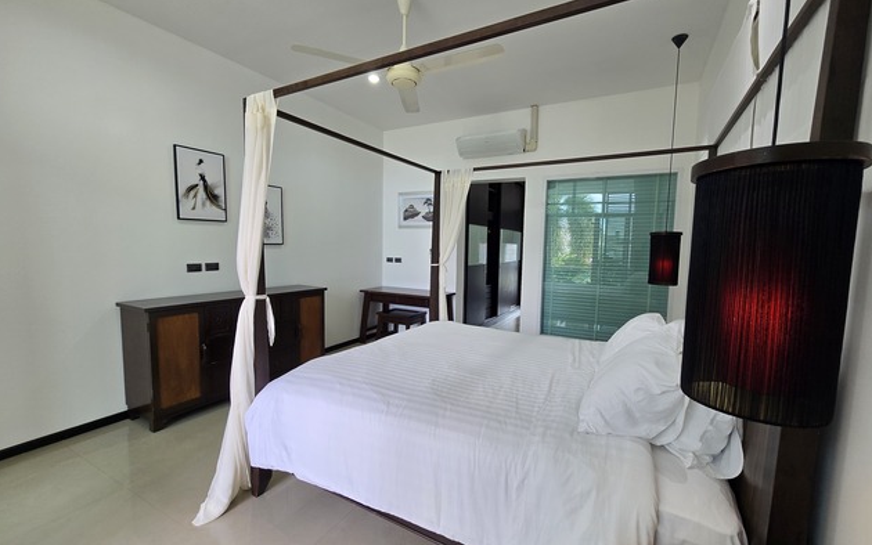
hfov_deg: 105.3
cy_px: 279
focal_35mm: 14
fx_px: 333
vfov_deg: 78.6
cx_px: 439
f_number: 2.2
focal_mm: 2.2
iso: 64
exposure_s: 1/100
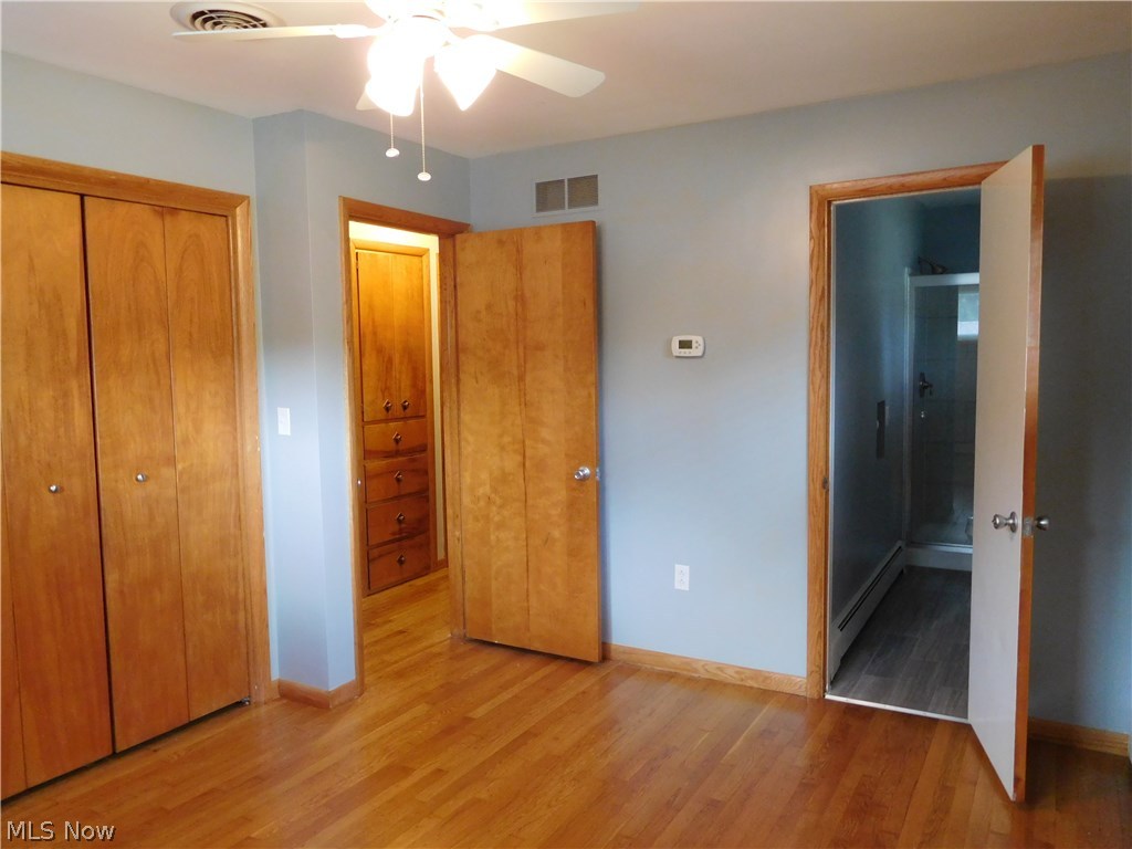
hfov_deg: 69.4
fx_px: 818
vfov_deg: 54.9
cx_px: 566
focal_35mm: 25
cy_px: 424
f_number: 3.4
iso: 400
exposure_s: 1/15
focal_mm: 4.5
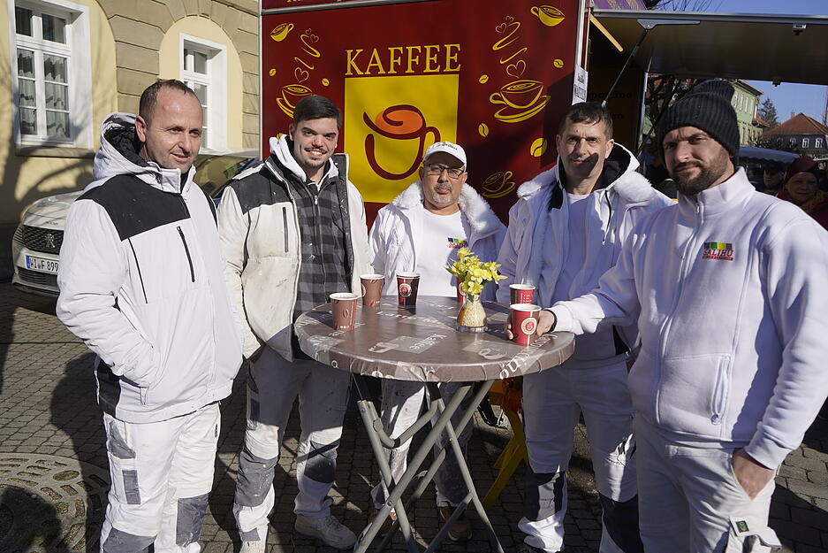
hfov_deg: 65.5
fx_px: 644
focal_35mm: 28
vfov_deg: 46.4
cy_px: 276
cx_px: 414
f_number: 5
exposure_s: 1/1000
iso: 100
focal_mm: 28
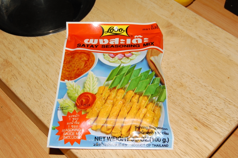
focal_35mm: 52
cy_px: 79
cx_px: 119
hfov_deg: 37.9
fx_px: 347
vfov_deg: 25.7
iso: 200
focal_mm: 35
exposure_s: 1/500
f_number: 10
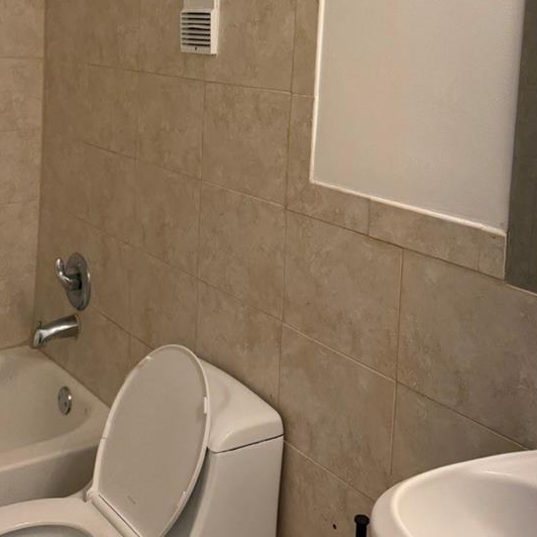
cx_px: 205
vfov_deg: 34.7
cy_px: 93
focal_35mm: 47
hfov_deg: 35.9
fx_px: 825
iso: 125
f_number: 1.78
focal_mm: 6.76
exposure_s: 1/206
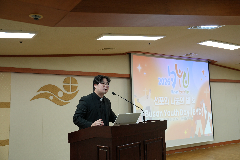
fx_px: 233
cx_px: 120
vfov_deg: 37.9
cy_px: 80
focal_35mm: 35
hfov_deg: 54.4
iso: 640
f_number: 4
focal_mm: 35
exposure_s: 1/160
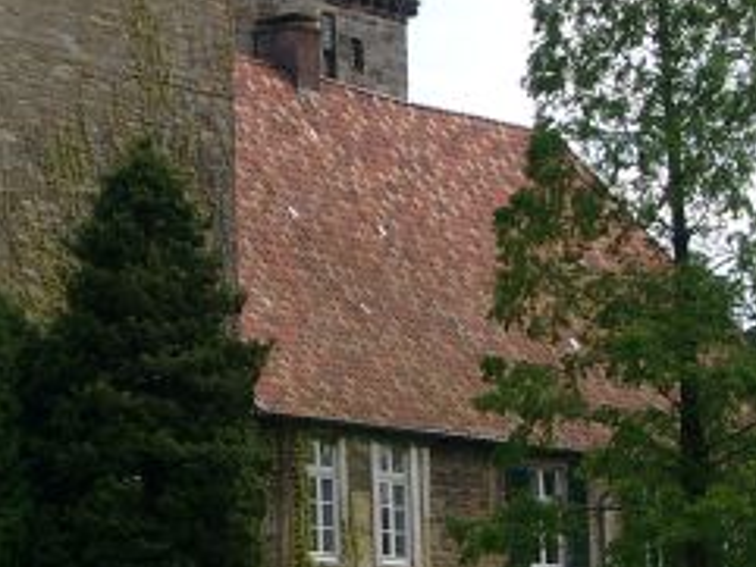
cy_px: 153
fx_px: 3409
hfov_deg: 12.6
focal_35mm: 156
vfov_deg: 9.5
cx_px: 194
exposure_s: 1/627
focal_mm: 9.82
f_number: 4
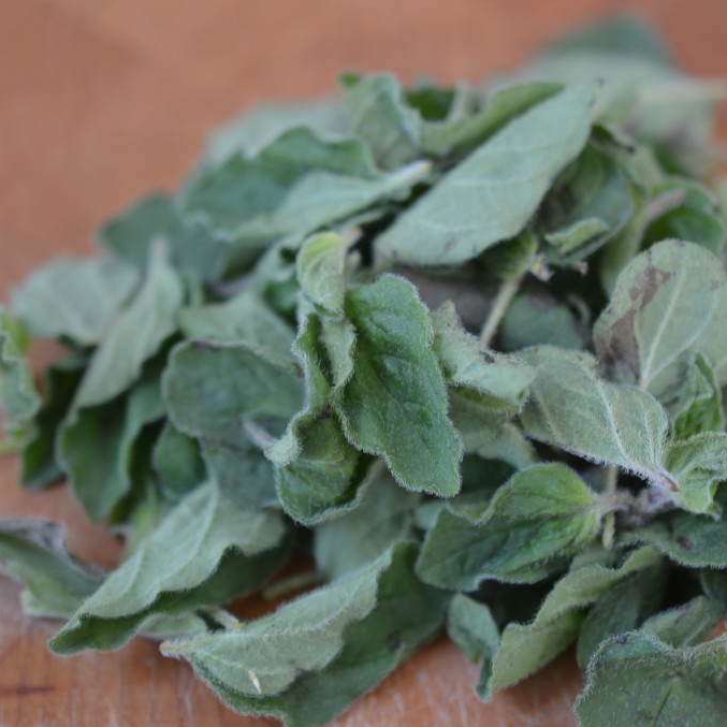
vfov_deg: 22.5
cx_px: 394
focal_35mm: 77
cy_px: 364
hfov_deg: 22.5
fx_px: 1830
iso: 400
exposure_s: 1/60
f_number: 3.5
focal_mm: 40
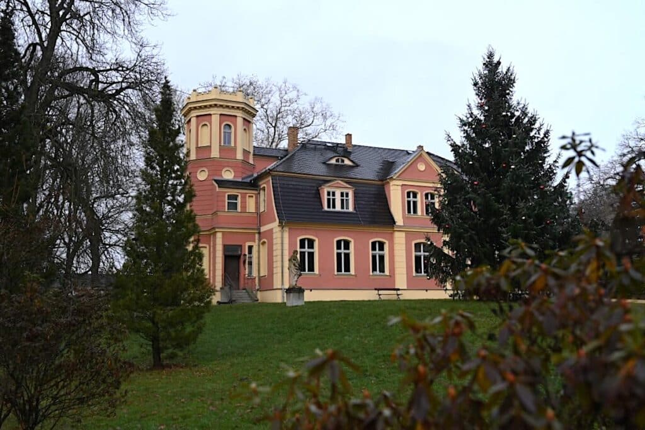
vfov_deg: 41.7
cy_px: 215
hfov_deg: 59.5
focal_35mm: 32
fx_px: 564
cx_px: 322
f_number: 5.6
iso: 180
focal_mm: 31.5
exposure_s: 1/250
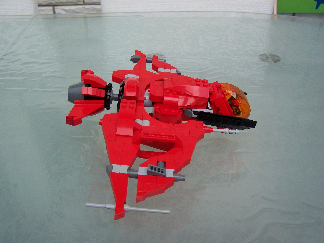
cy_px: 122
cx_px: 162
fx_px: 356
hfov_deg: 49.0
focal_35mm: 38
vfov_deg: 37.7
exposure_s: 1/400
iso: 64
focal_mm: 6.3
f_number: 2.8
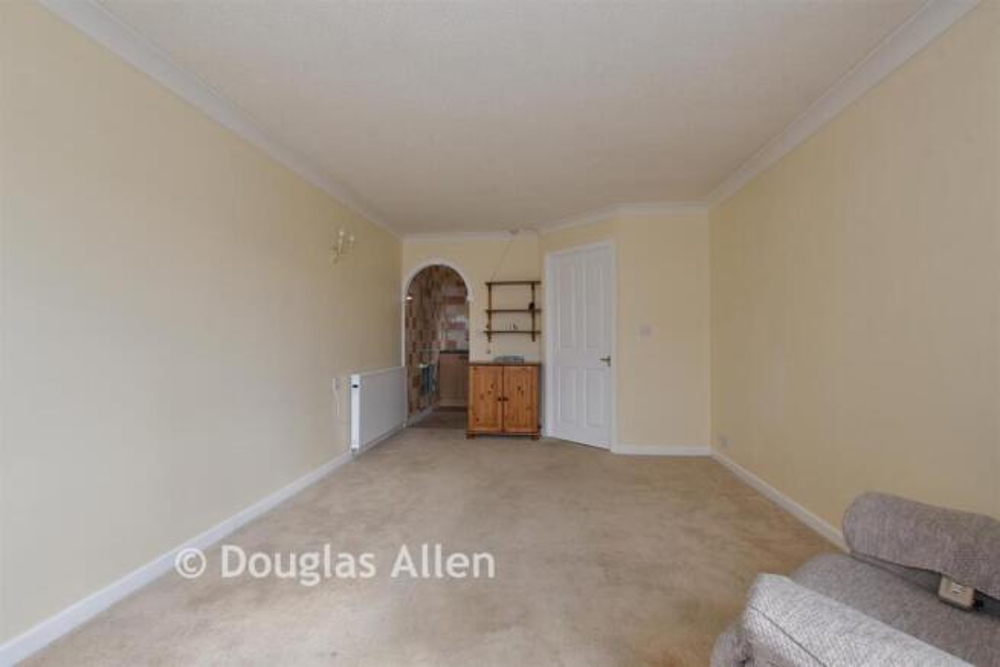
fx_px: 417
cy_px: 334
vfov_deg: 77.4
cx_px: 500
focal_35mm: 15
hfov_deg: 100.4
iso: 100
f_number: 8
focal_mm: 10
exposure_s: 1/15
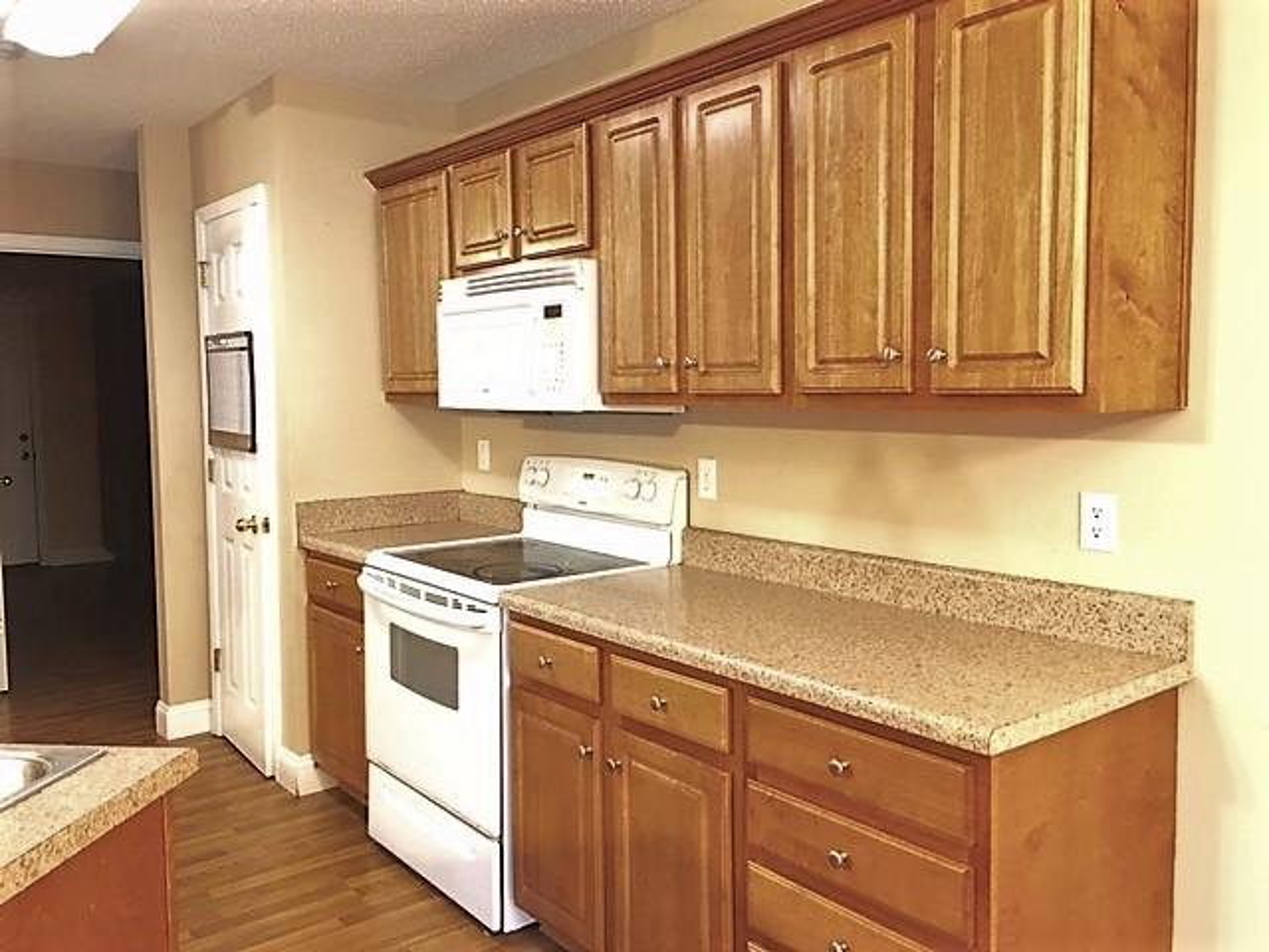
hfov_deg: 61.7
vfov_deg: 48.2
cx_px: 634
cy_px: 476
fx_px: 1063
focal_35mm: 29
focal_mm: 4.15
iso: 100
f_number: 2.2
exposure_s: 1/10
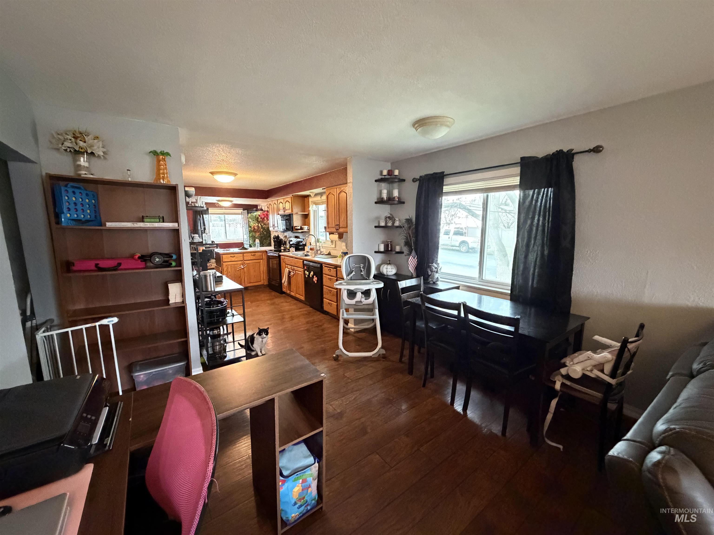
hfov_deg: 102.1
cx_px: 357
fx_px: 289
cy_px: 268
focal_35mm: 14
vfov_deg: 85.7
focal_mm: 2.22
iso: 1250
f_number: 2.2
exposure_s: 1/60
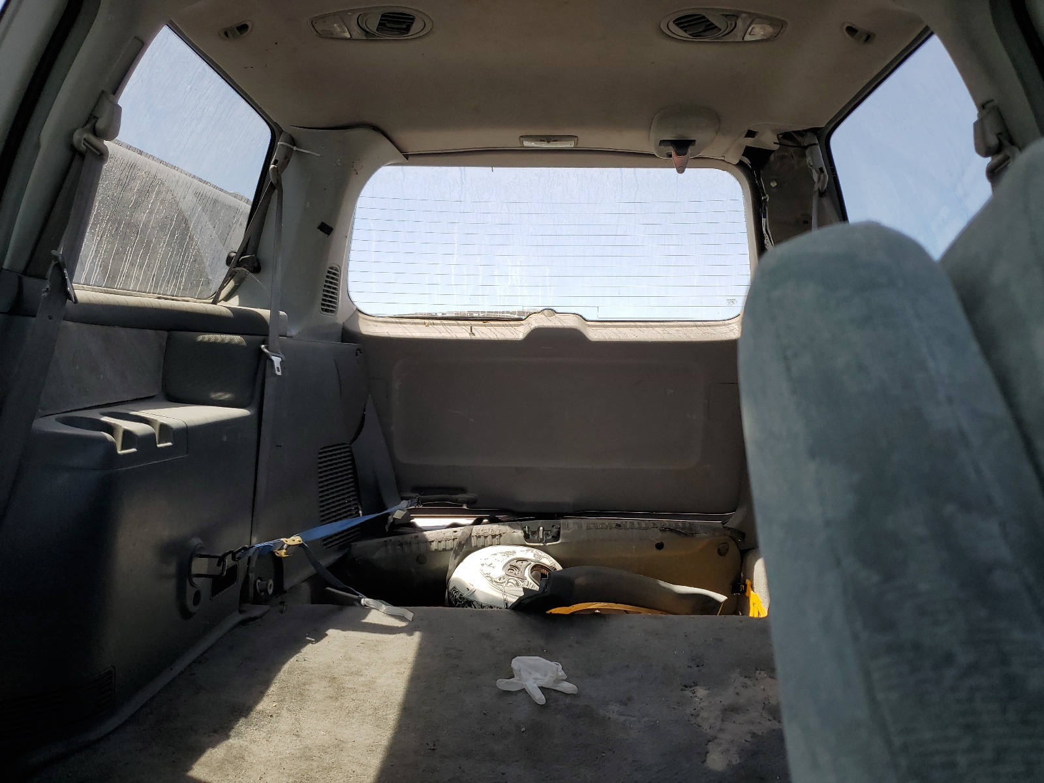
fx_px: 784
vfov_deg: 53.1
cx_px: 522
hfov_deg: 67.3
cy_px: 392
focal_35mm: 26
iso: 50
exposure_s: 1/345
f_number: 1.5
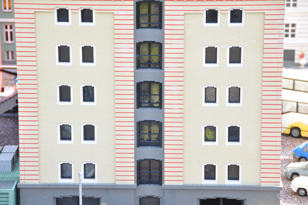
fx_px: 1261
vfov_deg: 9.3
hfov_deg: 13.9
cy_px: 99
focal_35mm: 148
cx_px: 150
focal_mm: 95
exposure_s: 1/80
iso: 200
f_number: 5.3
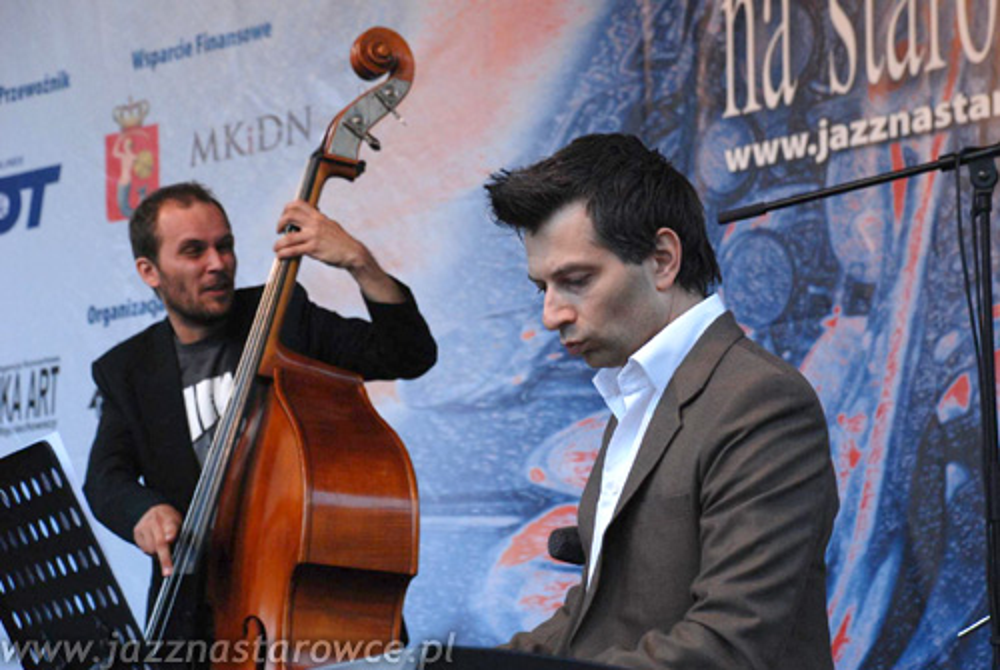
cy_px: 335
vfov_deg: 13.1
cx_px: 500
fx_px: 2921
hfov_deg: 19.4
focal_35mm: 105
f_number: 5.6
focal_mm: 70
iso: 800
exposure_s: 1/60
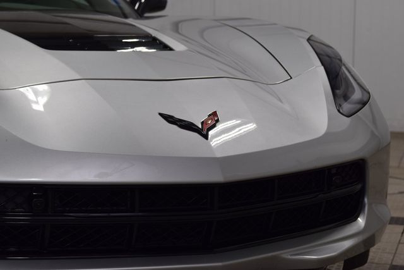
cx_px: 202
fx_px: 1179
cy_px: 135
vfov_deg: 13.0
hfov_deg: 19.5
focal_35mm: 105
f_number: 7.1
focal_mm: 70
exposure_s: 1/40
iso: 400
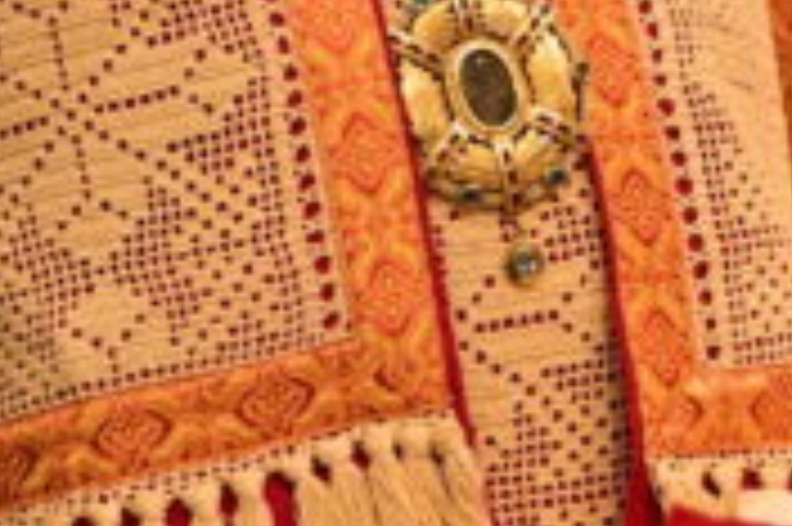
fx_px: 5385
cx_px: 531
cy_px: -537
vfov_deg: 5.5
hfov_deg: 8.4
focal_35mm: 245
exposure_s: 1/80
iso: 1600
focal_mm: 42
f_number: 4
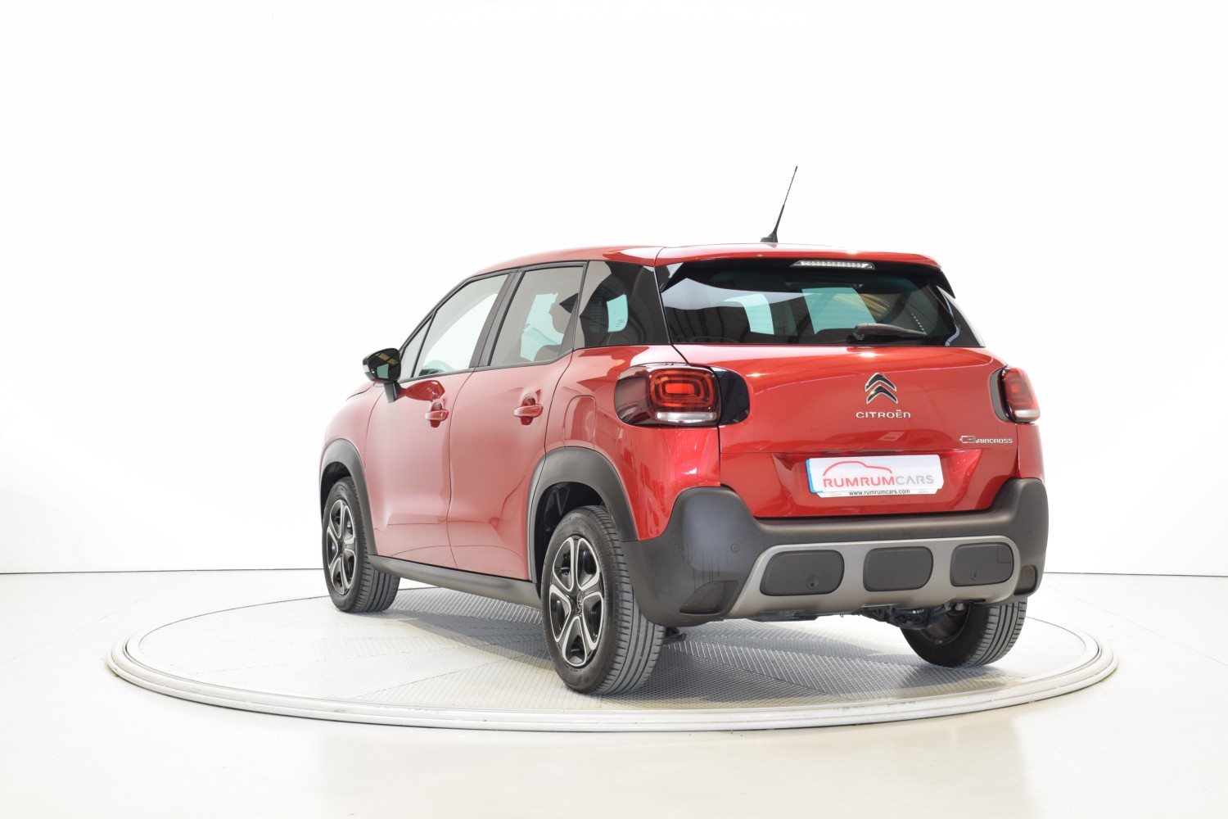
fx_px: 1791
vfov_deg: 25.8
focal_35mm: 52
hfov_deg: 37.9
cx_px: 614
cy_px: 410
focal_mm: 35
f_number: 11
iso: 100
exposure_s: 1/2
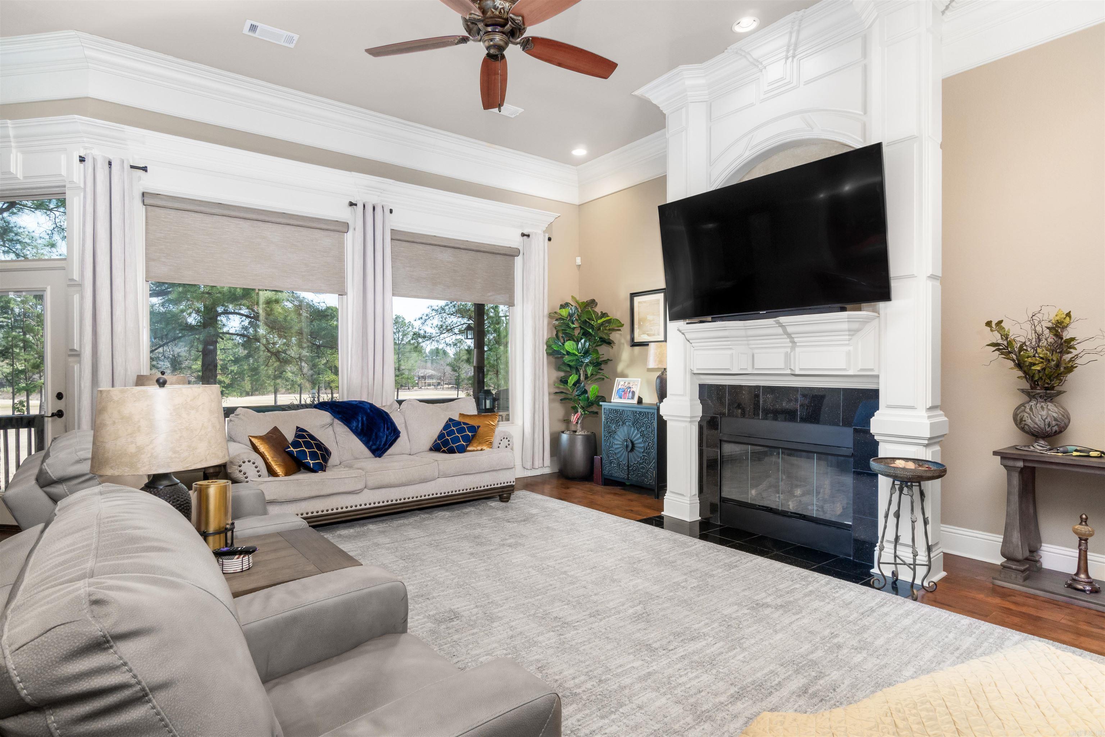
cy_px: 368
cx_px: 552
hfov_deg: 90.0
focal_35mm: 18
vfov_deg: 67.4
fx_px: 552
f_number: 10
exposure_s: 1/100
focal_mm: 12
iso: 320
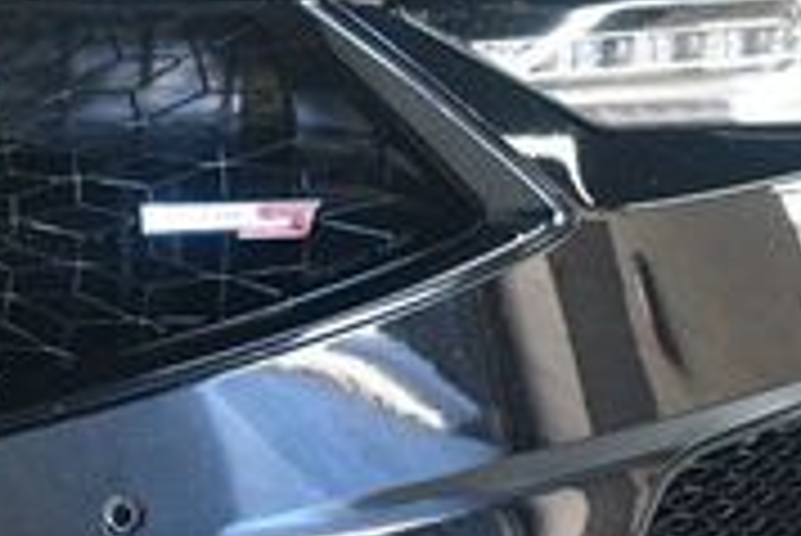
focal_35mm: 122
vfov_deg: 11.2
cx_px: -279
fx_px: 2717
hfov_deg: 15.8
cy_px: 351
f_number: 3.8
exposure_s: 1/125
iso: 2200
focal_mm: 23
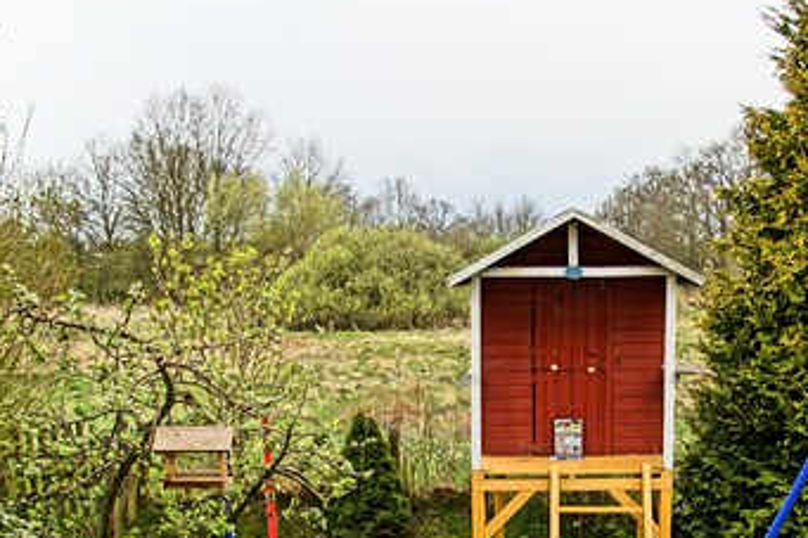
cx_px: 576
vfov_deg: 29.2
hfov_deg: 42.8
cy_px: 441
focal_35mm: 45
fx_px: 1007
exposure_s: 1/80
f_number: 6.3
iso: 100
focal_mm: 17
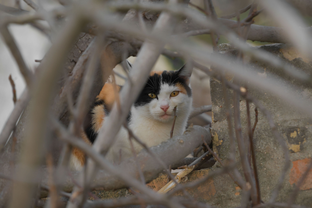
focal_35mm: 410
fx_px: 3552
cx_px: 156
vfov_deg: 3.4
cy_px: 104
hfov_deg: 5.0
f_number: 5.6
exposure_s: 1/160
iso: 2500
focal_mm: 410
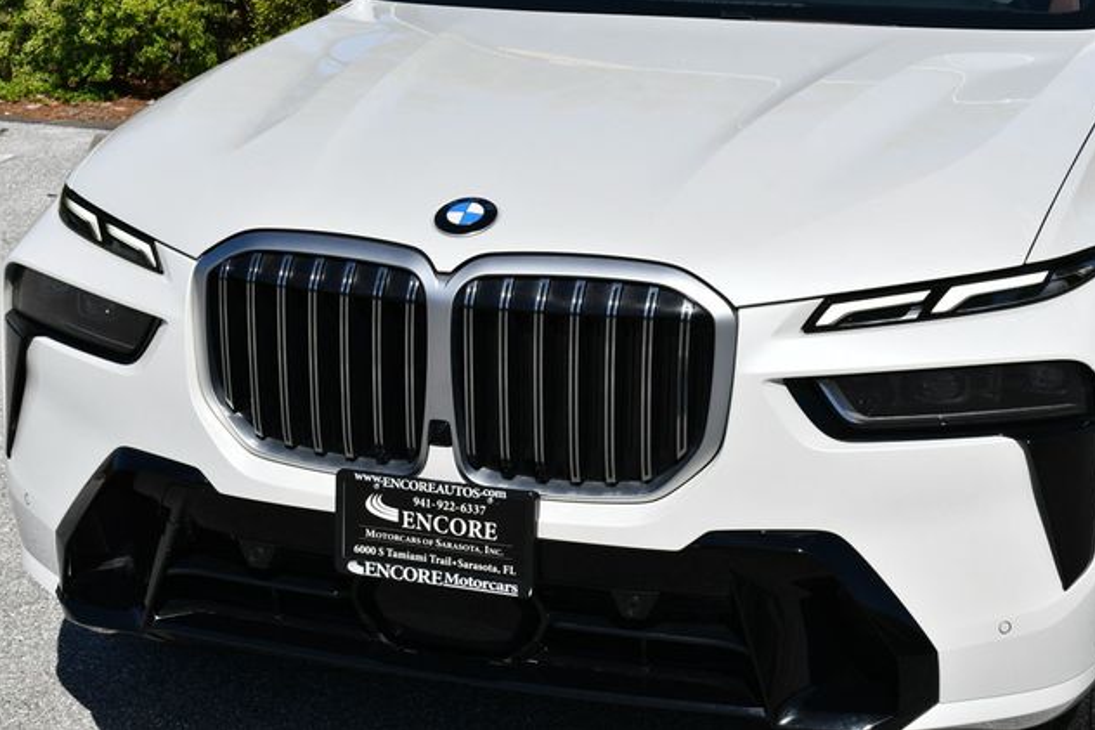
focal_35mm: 71
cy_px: 361
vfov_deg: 19.2
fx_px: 2159
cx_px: 549
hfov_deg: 28.5
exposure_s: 1/320
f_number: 9
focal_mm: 35
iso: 100
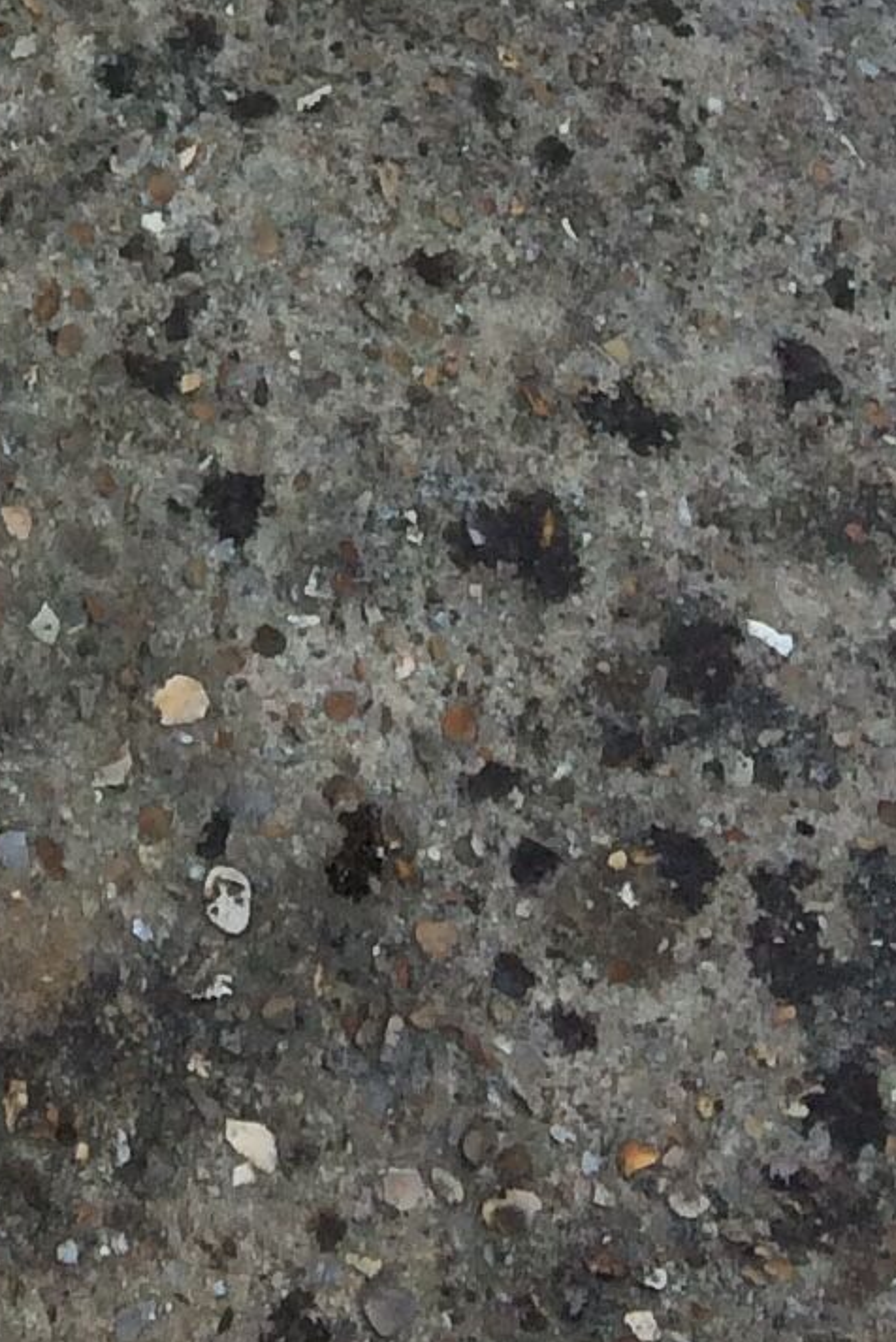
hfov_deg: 9.4
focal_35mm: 138
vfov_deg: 13.0
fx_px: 5147
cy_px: -1270
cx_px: -764
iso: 32
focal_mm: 4.15
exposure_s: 1/336
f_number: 2.2
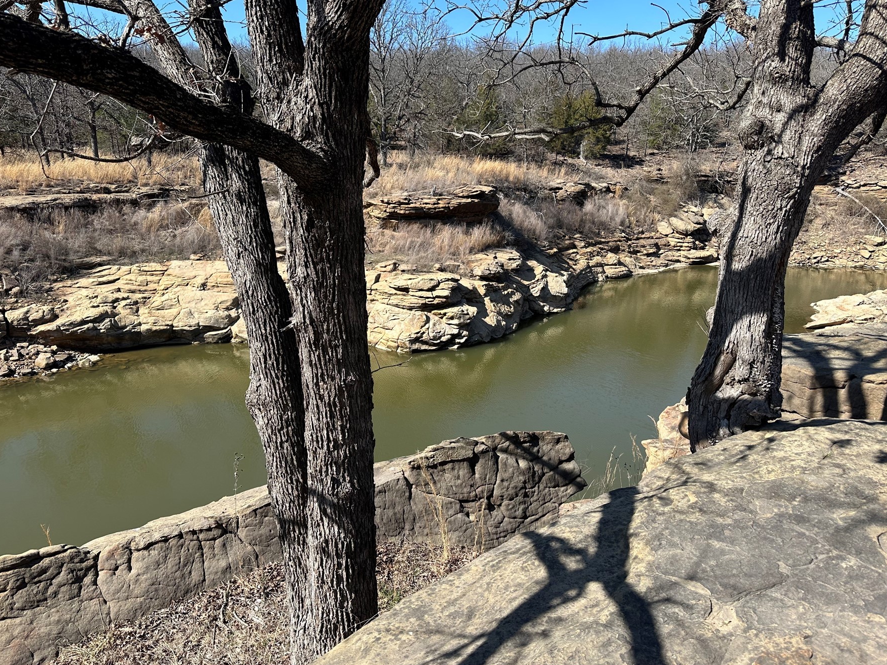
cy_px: 352
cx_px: 429
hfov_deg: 67.3
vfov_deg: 53.0
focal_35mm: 26
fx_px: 666
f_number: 1.78
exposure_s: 1/2353
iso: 80
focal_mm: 6.86
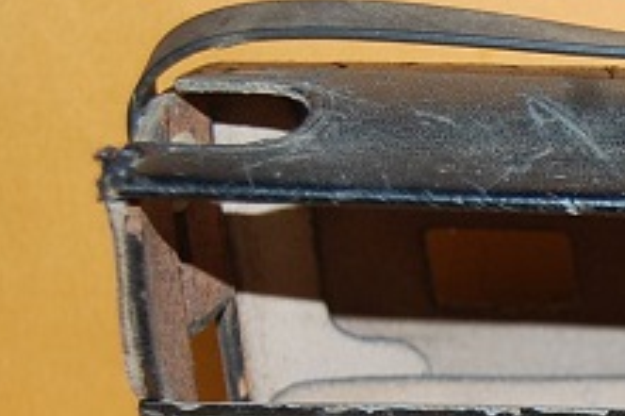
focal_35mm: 134
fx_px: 2332
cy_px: 463
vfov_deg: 10.1
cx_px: 860
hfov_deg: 14.5
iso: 400
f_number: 4.5
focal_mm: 31
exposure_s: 1/60
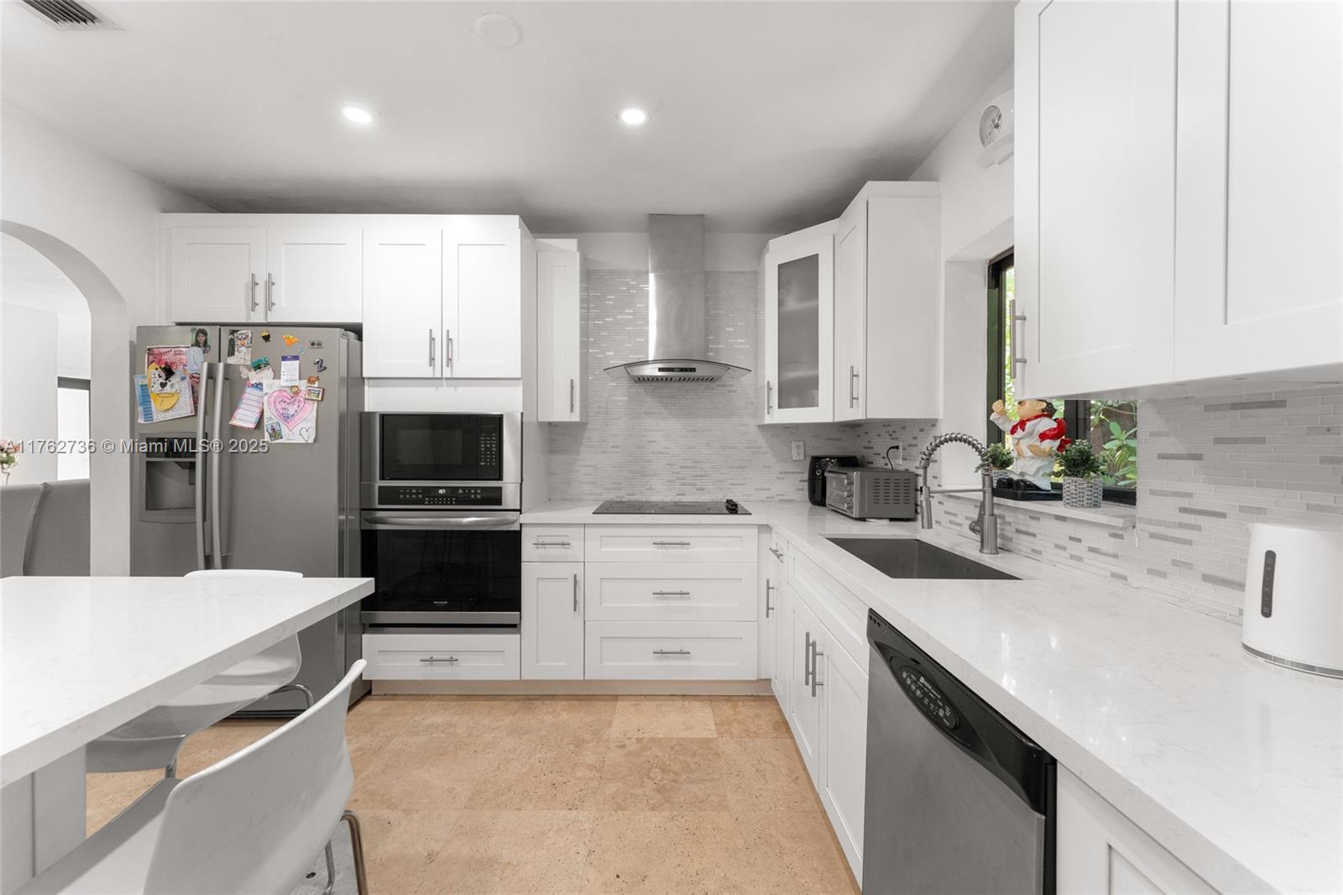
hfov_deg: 104.3
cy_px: 448
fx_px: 522
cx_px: 672
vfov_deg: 81.2
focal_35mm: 14
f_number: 9
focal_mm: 14
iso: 800
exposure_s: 1/6
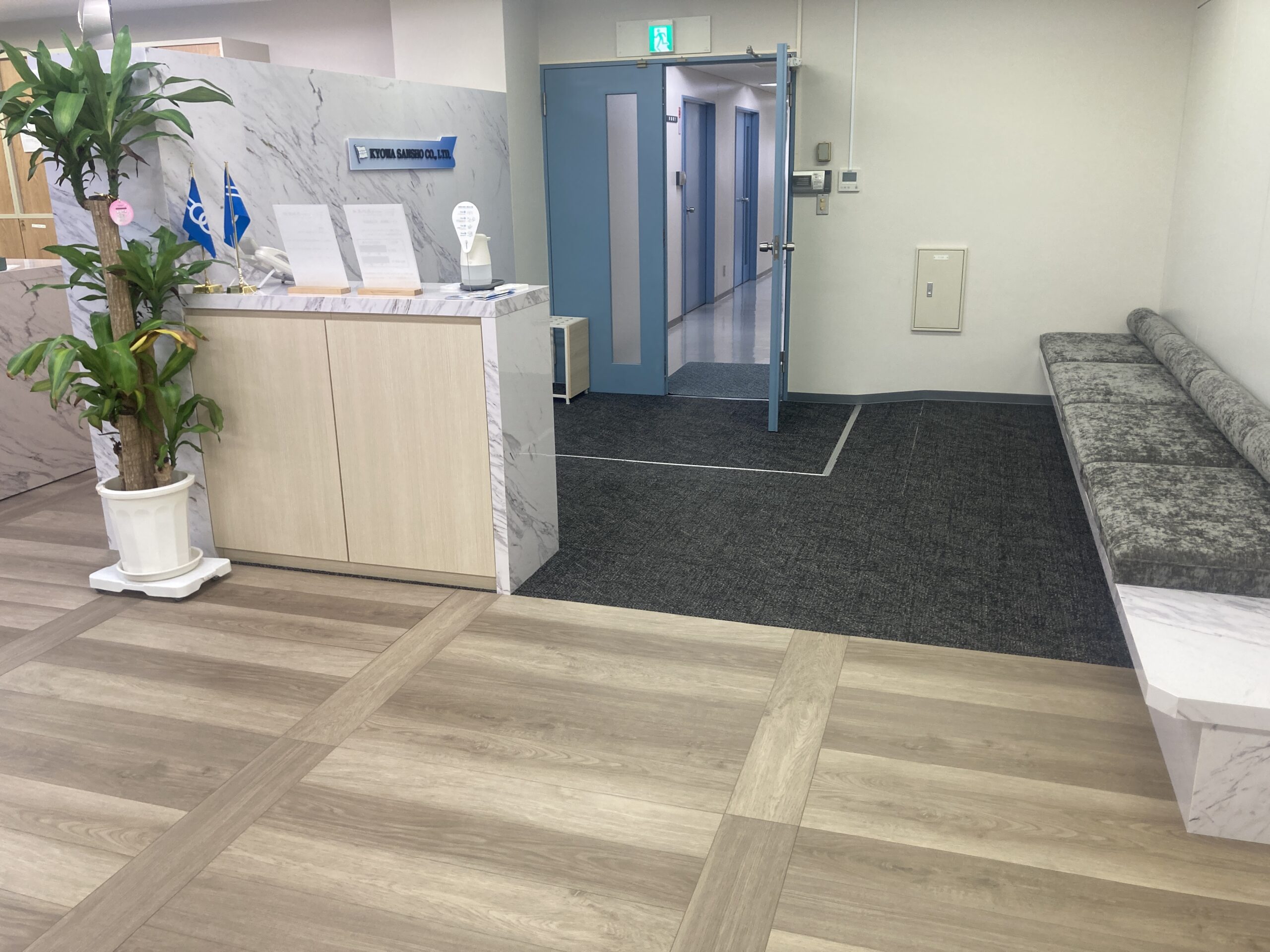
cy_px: 476
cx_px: 635
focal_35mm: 28
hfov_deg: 63.4
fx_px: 1027
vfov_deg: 49.7
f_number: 1.8
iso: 50
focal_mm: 3.99
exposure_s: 1/60
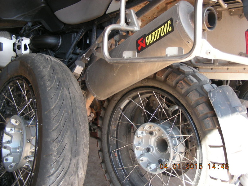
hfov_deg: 49.0
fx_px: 272
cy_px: 93
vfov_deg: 37.7
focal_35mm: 38
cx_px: 124
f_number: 3.5
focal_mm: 6.3
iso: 50
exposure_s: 1/65.1
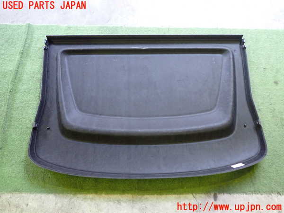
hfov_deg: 60.0
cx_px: 142
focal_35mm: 30
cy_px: 106
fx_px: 246
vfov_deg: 46.8
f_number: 2.3
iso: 640
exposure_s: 1/30
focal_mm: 5.4
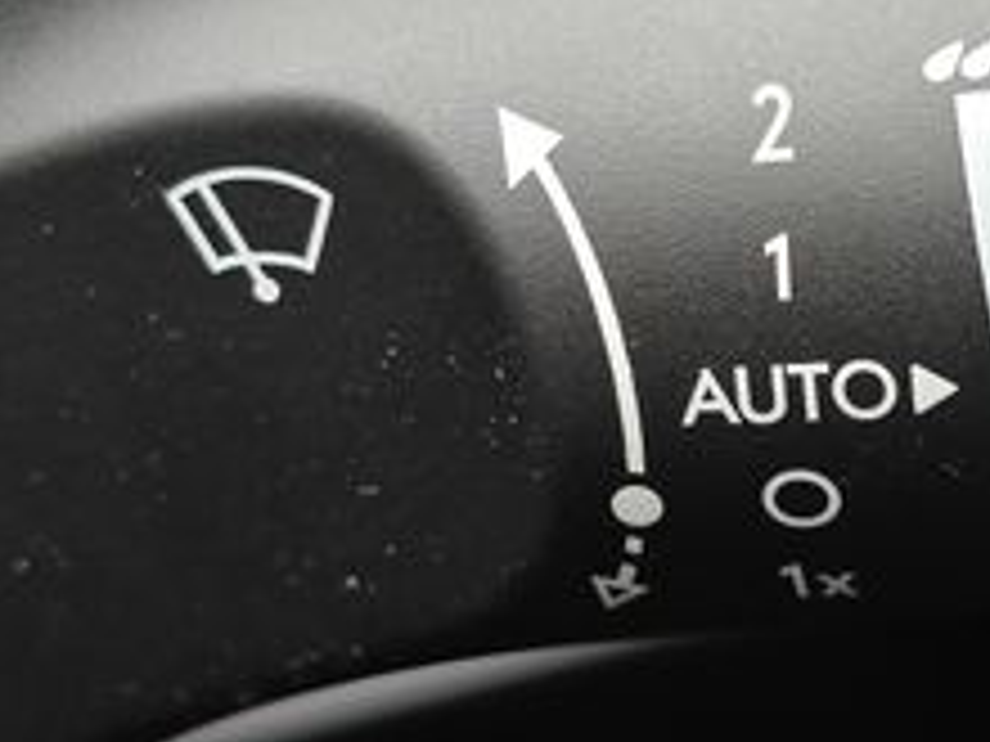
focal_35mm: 107
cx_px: 598
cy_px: 279
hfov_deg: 18.4
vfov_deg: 13.8
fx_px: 3060
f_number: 1.7
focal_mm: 6.3
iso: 50
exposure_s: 1/55
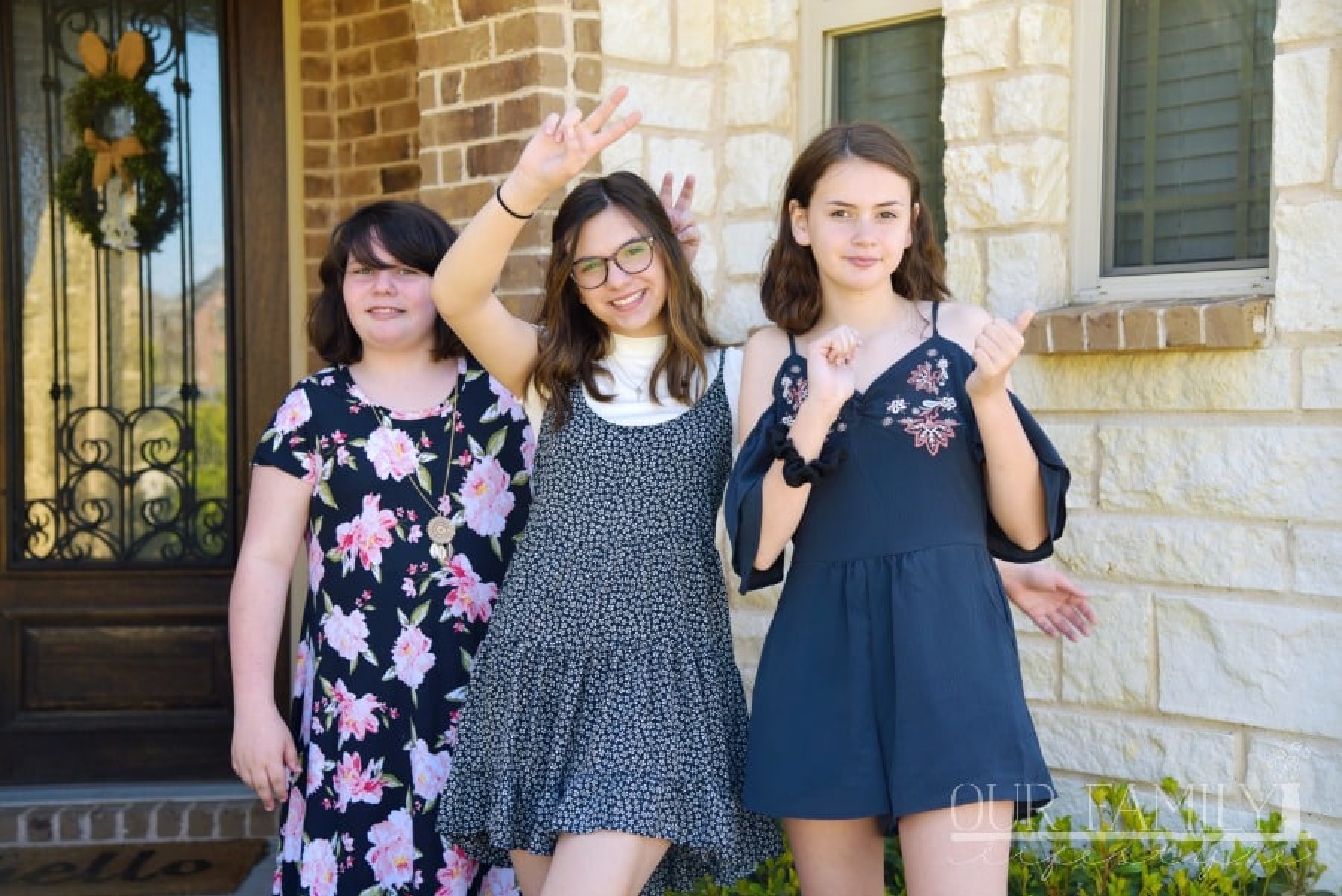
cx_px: 671
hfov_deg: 38.2
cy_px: 448
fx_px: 1939
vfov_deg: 26.0
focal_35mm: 52
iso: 200
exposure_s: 1/320
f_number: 4
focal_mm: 52
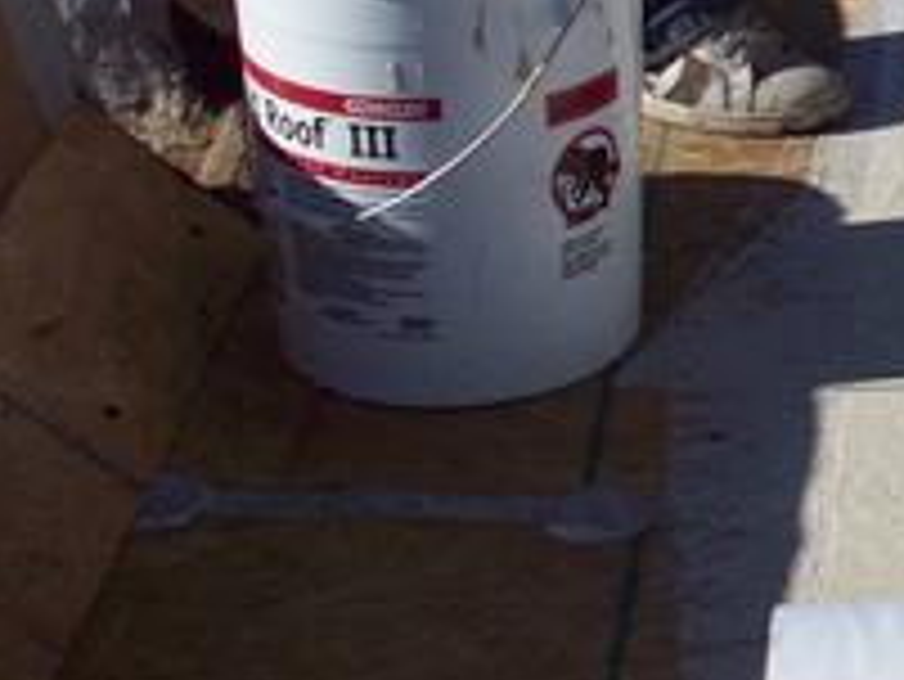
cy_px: 207
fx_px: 3083
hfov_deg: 15.4
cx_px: 1358
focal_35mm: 118
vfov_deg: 12.5
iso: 80
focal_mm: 6.2
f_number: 5.6
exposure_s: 1/700
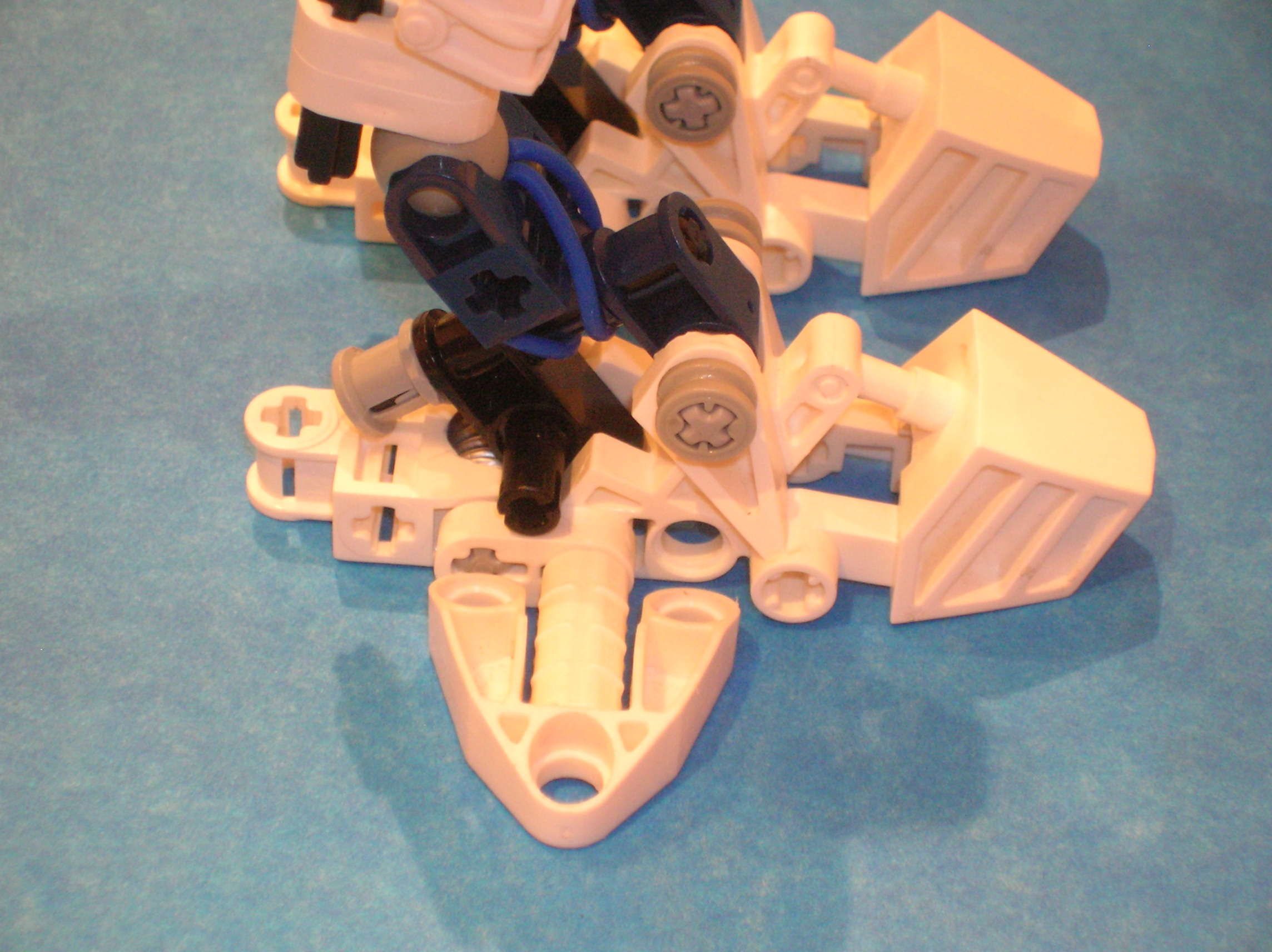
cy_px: 476
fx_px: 3745
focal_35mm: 102
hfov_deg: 19.3
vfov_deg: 14.5
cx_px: 636
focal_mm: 17.1
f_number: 4.9
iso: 200
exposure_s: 1/2.7
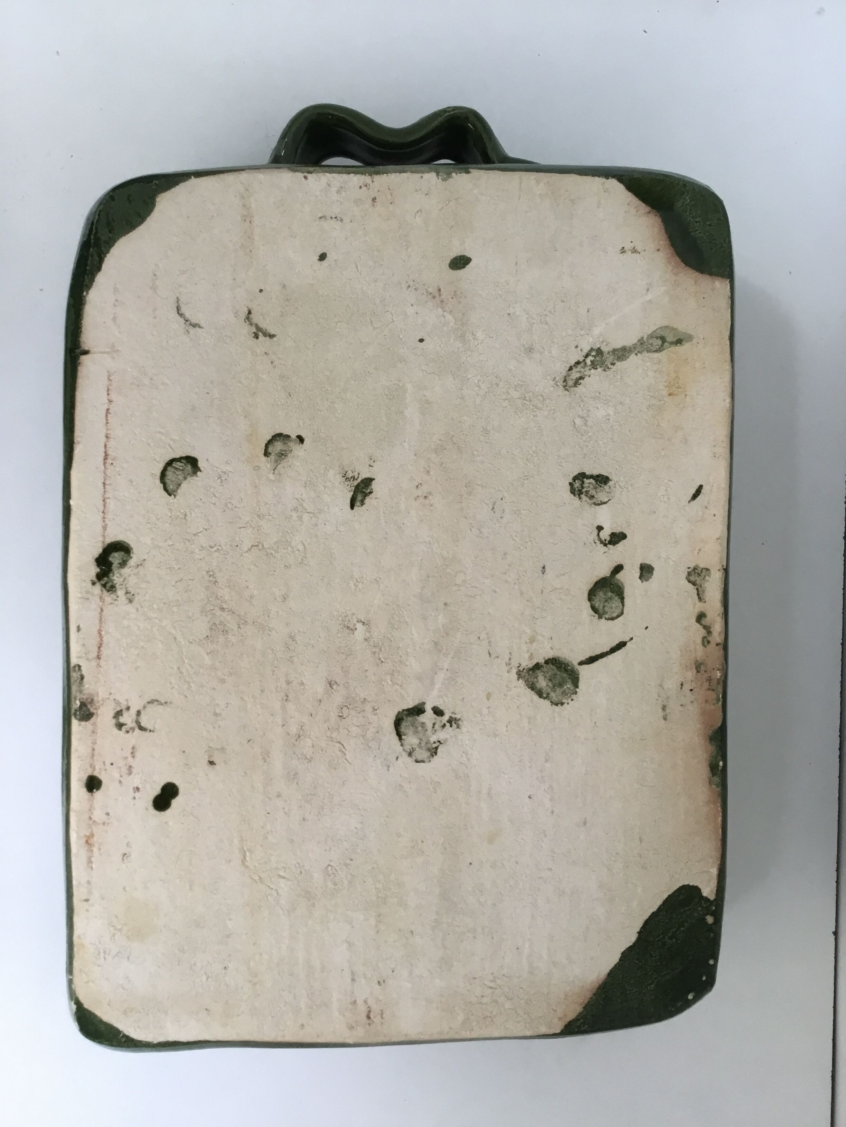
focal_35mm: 31
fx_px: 1010
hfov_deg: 45.4
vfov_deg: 58.4
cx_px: 423
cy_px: 564
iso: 40
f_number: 2.4
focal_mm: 3.3
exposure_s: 1/33
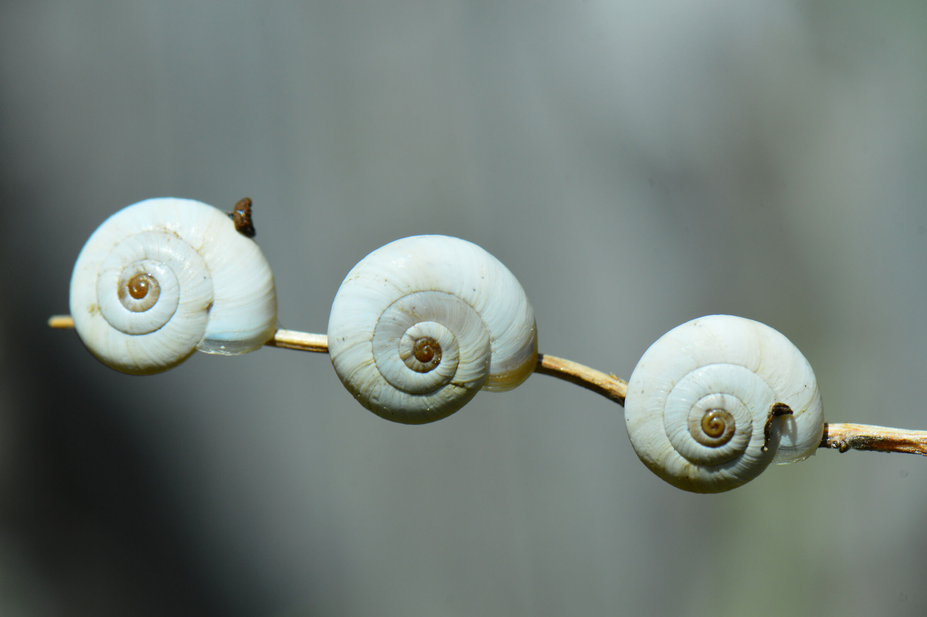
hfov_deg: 13.1
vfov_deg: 8.7
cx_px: 464
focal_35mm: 158
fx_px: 4052
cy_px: 308
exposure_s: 1/250
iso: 200
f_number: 16
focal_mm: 105
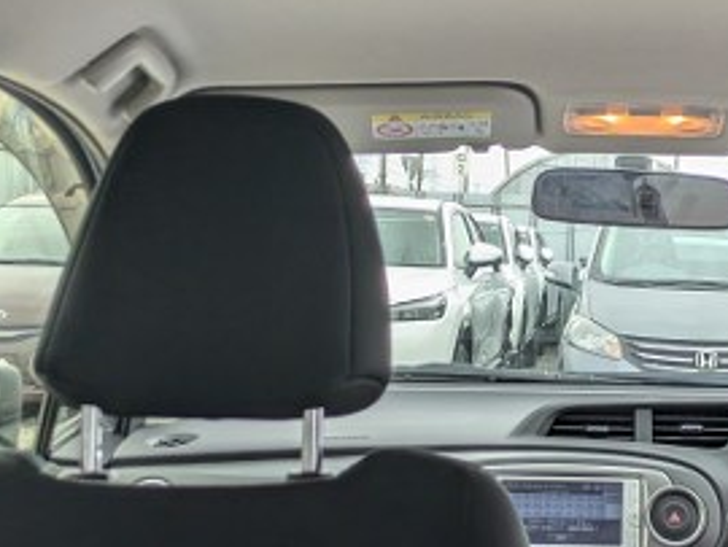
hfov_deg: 25.6
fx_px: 1558
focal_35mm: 74
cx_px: 638
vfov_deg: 19.9
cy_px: 321
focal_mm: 5.43
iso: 45
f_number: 1.89
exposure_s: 1/408
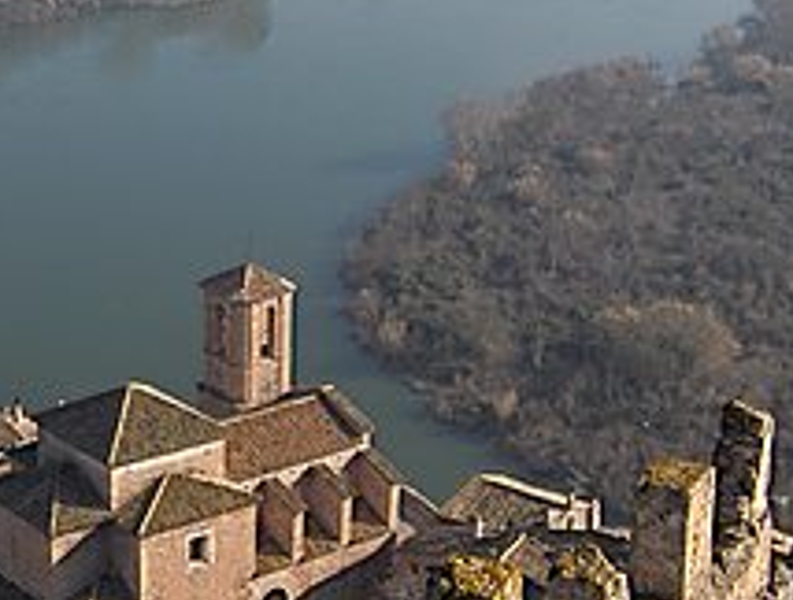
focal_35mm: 91
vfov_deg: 16.3
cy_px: 424
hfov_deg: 21.3
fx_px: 2092
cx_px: 196
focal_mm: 8
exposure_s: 1/467
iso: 100
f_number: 4.8
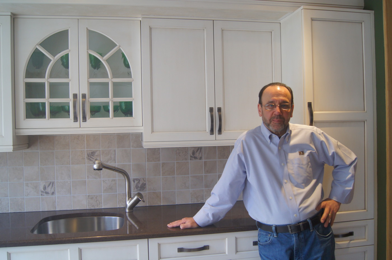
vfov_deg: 39.9
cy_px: 130
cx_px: 196
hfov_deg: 57.3
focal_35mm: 33
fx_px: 359
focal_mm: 22
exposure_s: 1/160
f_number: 4
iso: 400
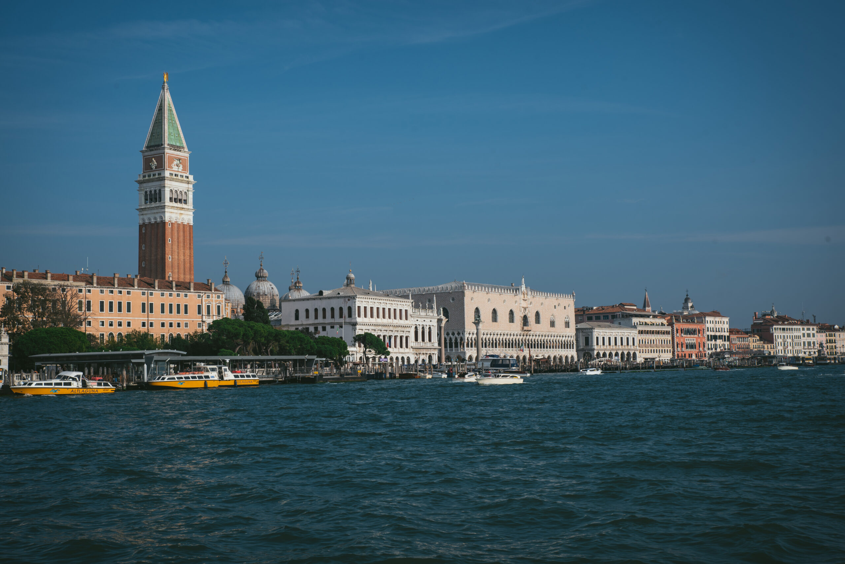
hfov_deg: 39.6
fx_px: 1174
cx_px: 422
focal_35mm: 50
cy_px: 282
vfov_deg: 27.0
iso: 100
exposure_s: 1/320
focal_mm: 50
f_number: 9
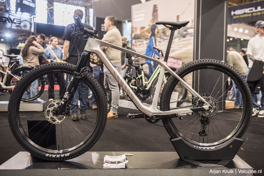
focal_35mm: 34
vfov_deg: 38.9
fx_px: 249
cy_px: 88
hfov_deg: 55.8
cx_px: 132
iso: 1250
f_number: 3.2
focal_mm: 34
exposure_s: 1/320
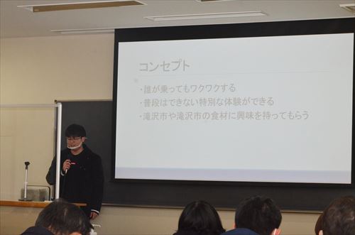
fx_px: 959
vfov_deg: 14.0
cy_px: 118
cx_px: 178
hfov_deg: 21.0
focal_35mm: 98
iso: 3200
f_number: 13
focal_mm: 65
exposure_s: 1/320
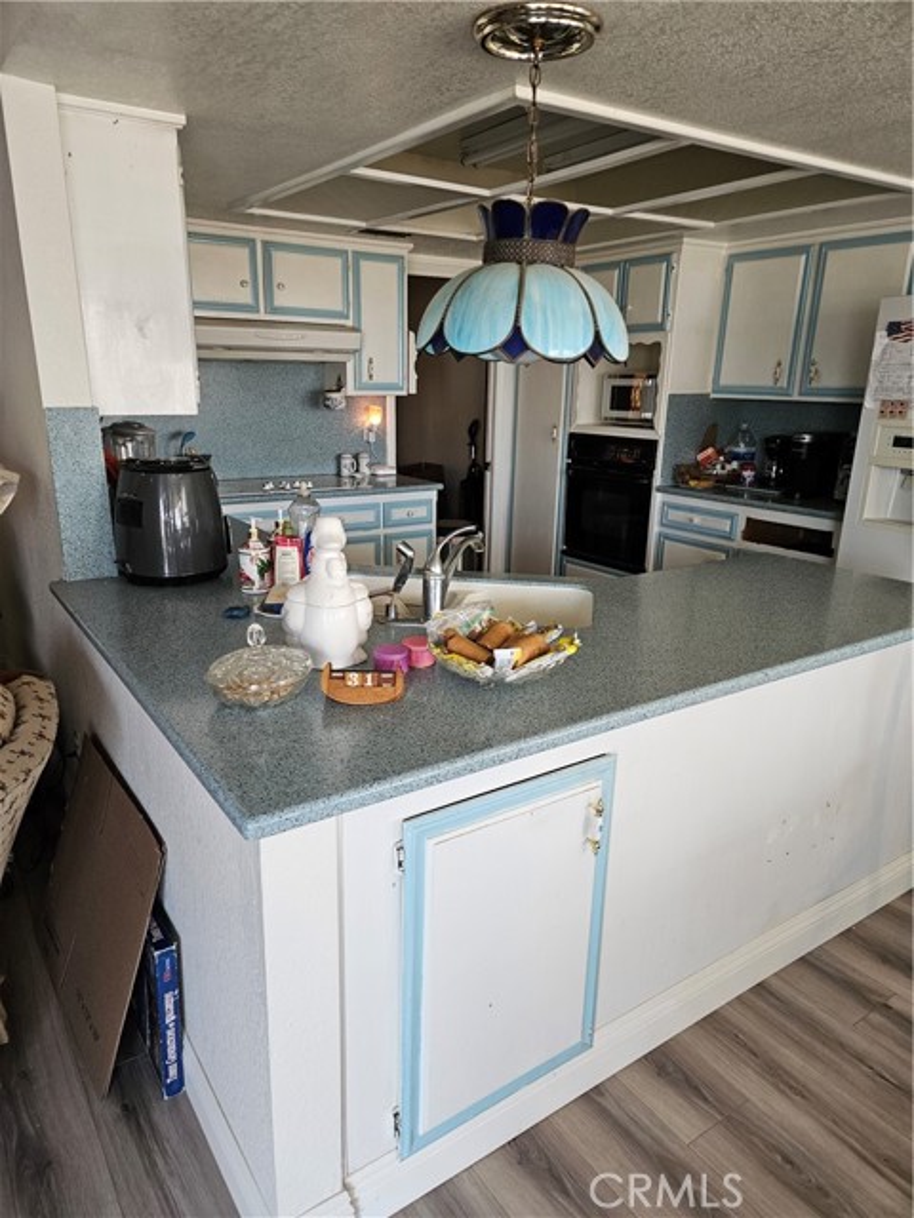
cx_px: 457
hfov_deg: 58.9
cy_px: 609
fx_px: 810
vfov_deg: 73.9
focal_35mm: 23
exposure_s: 1/120
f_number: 1.8
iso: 200
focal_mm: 5.4
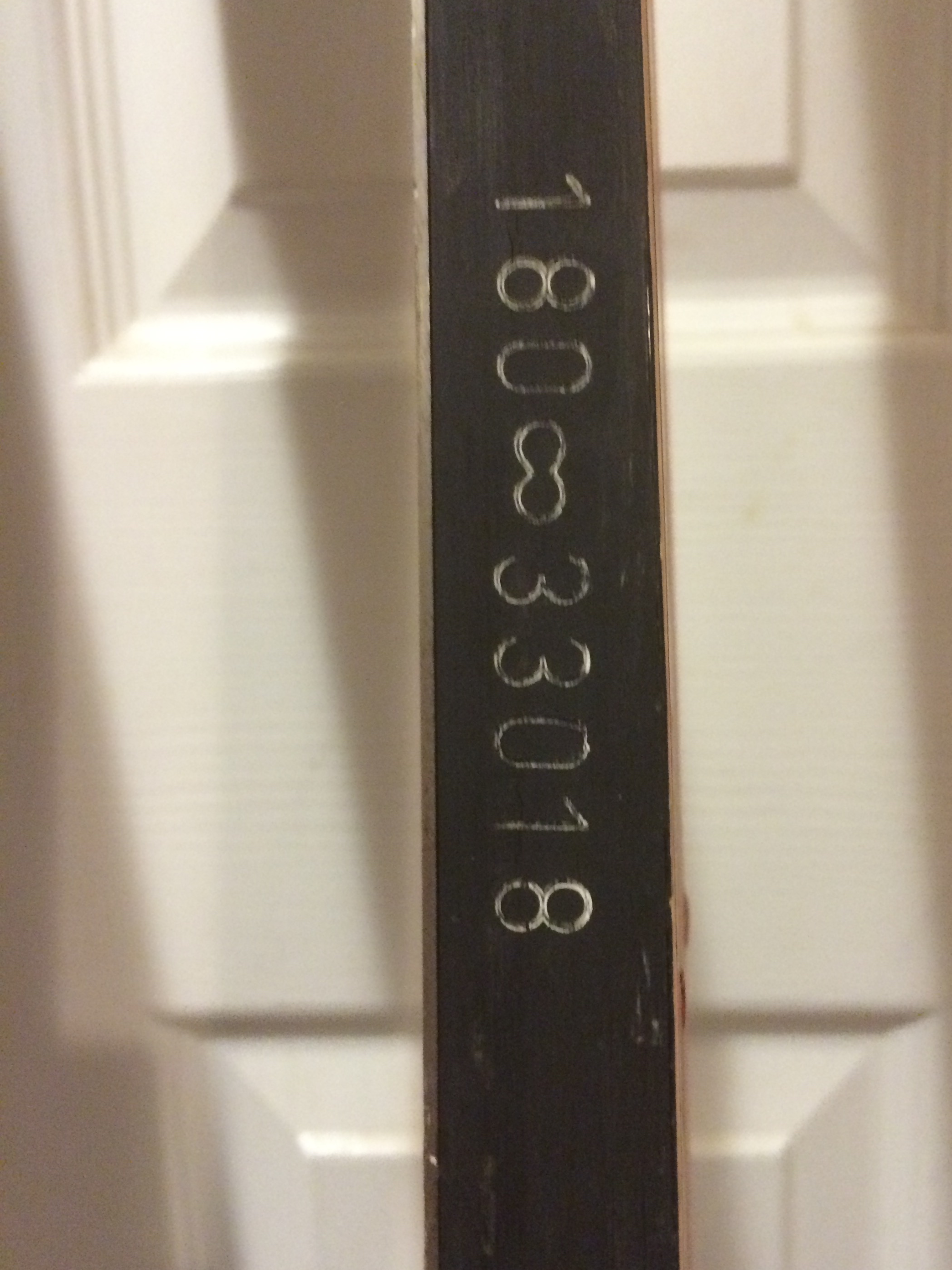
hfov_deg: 41.7
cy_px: 645
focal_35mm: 34
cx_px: 557
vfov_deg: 54.0
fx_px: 1247
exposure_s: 1/15
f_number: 2.2
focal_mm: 4.15
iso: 400
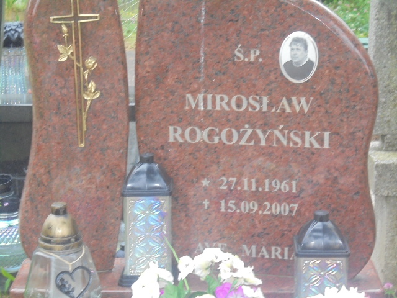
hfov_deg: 20.9
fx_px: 1078
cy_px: 149
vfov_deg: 15.7
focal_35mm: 94
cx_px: 198
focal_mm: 16.9
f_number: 4.7
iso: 400
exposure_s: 1/30
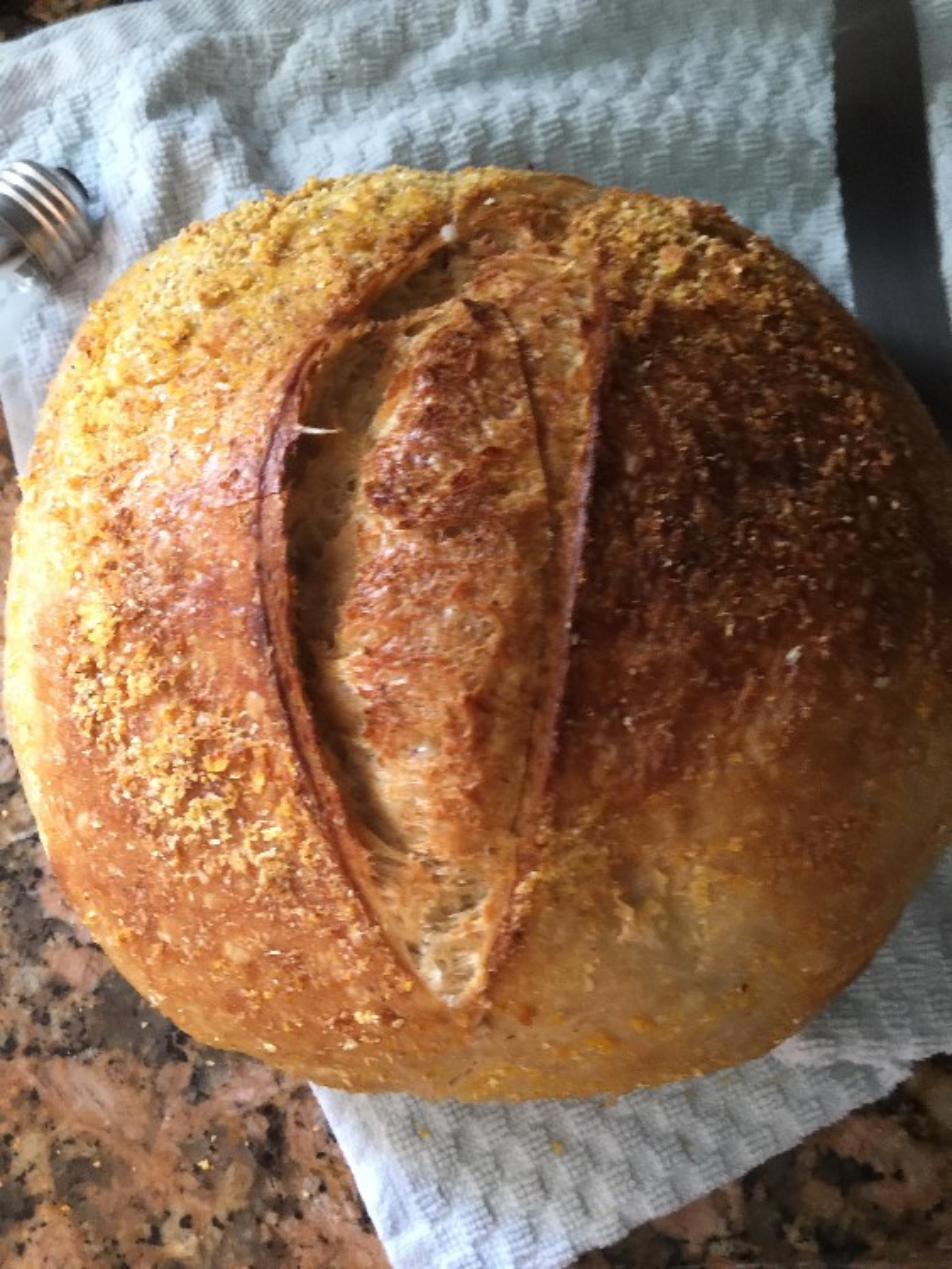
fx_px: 1063
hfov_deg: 48.3
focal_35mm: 29
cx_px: 476
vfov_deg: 61.6
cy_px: 634
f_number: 2.2
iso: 64
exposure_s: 1/4
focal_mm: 4.15
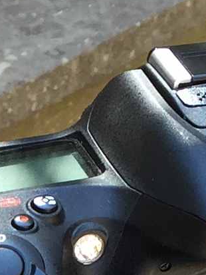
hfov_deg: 6.3
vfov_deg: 8.0
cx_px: -183
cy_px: 663
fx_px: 1816
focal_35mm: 229
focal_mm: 4.15
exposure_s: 1/120
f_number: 2.2
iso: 32
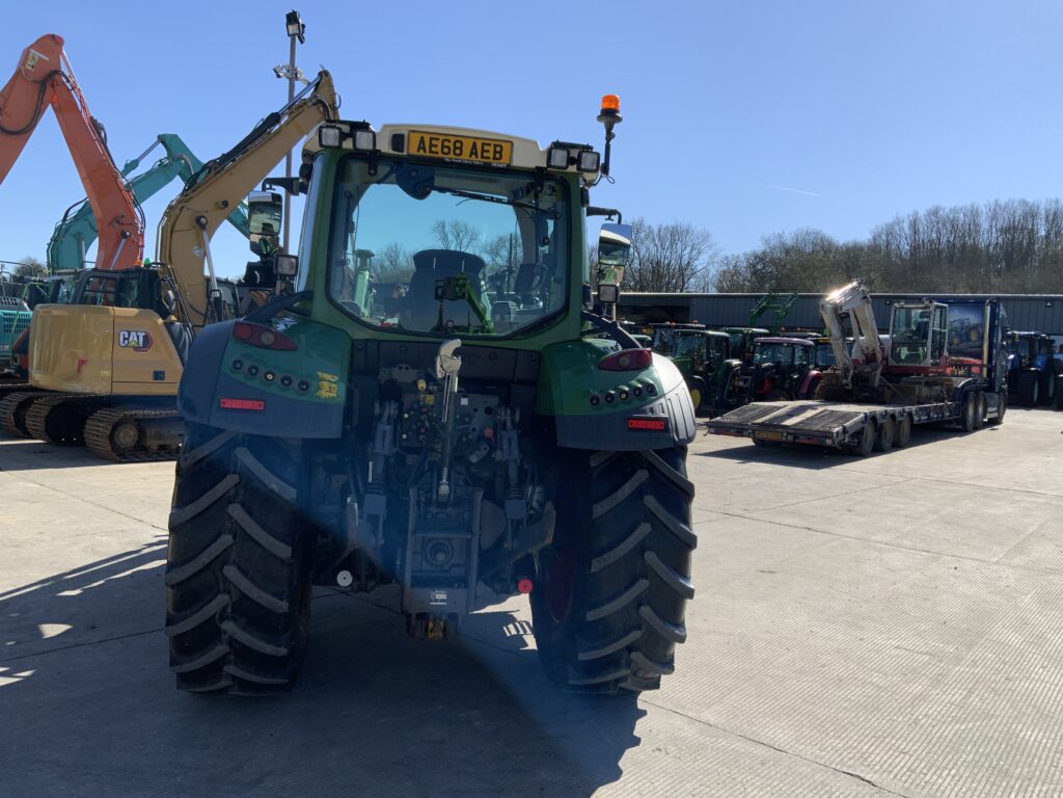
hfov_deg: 61.7
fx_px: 891
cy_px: 399
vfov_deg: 48.2
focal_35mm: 29
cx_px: 532
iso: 16
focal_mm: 3
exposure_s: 1/1848
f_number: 1.8
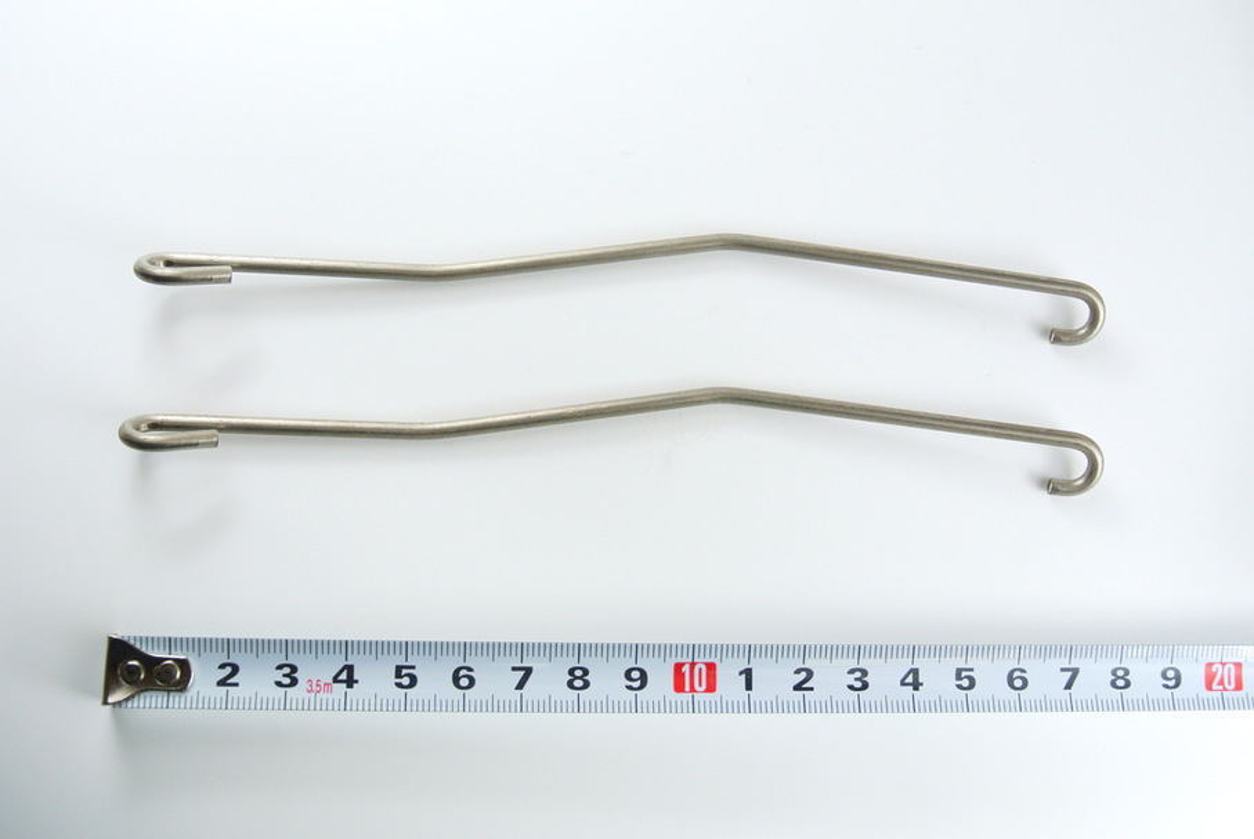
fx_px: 1395
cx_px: 627
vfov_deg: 33.5
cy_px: 420
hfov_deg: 48.4
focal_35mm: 40
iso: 100
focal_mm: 15
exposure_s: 1/320
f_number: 4.5
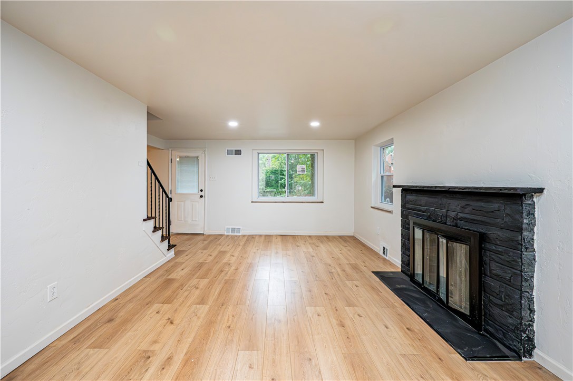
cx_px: 286
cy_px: 190
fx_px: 223
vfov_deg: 81.1
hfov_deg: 104.3
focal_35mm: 14
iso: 5000
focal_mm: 14
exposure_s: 1/160
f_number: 8
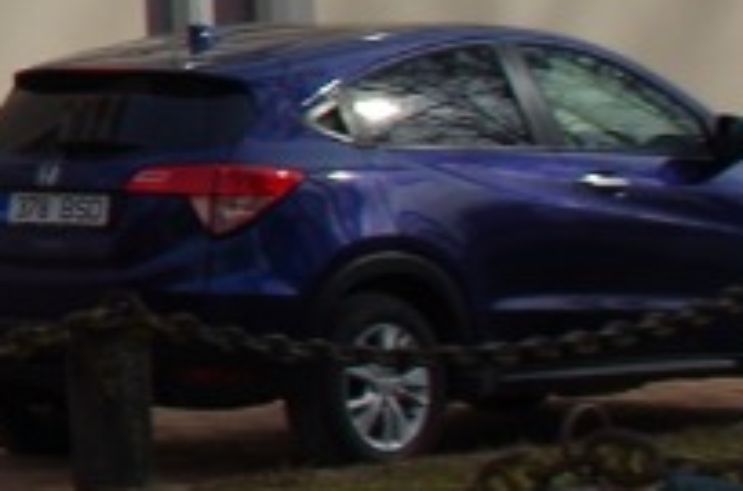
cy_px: -473
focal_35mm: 335
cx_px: -1654
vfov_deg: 4.0
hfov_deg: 5.7
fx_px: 6898
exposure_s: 1/320
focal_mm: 28
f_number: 8
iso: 100
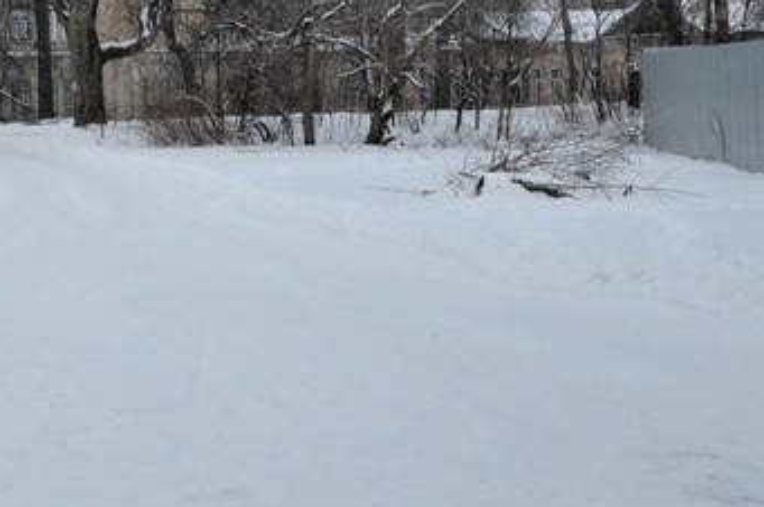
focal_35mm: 95
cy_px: -71
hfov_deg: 19.9
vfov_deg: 14.0
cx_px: -197
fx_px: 2012
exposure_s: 1/200
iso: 320
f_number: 9
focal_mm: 24
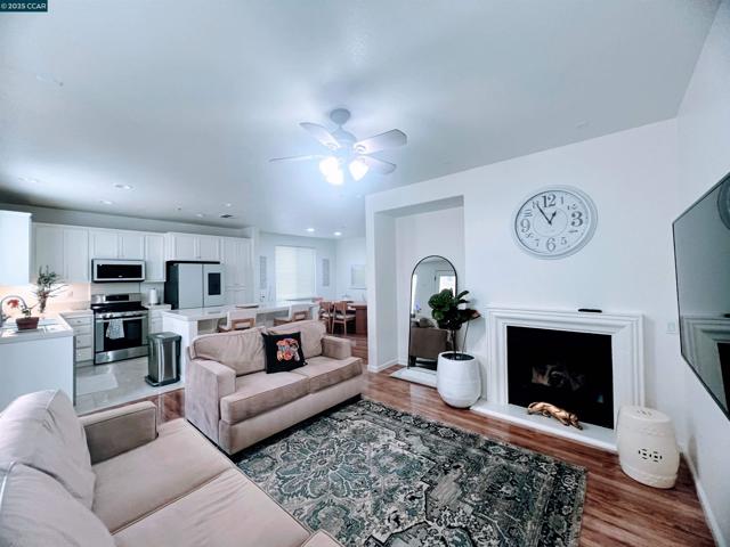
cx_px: 365
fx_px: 274
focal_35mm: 13
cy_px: 274
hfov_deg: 106.2
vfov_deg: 89.9
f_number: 1.8
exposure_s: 1/60
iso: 200
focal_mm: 1.57
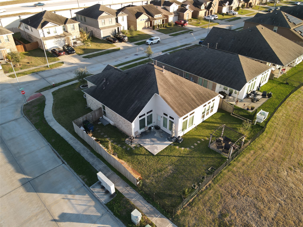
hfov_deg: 71.6
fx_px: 210
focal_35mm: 24
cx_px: 152
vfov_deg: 56.8
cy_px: 114
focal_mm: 4.5
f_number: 2.8
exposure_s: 1/30
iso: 100
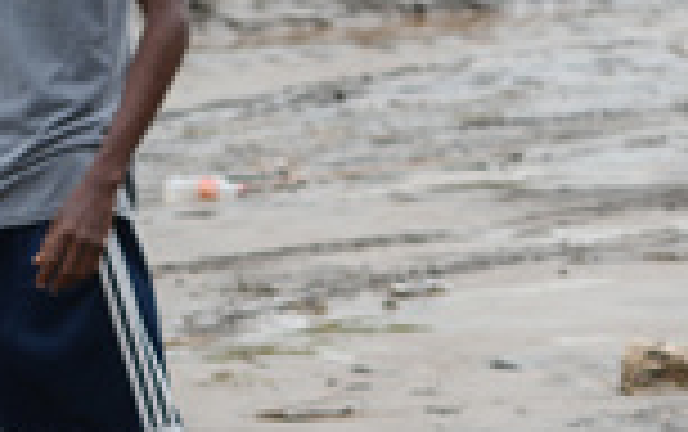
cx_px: 814
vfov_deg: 3.8
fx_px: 6401
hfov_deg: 6.1
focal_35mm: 341
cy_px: 880
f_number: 3.5
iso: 200
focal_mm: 50
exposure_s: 1/100
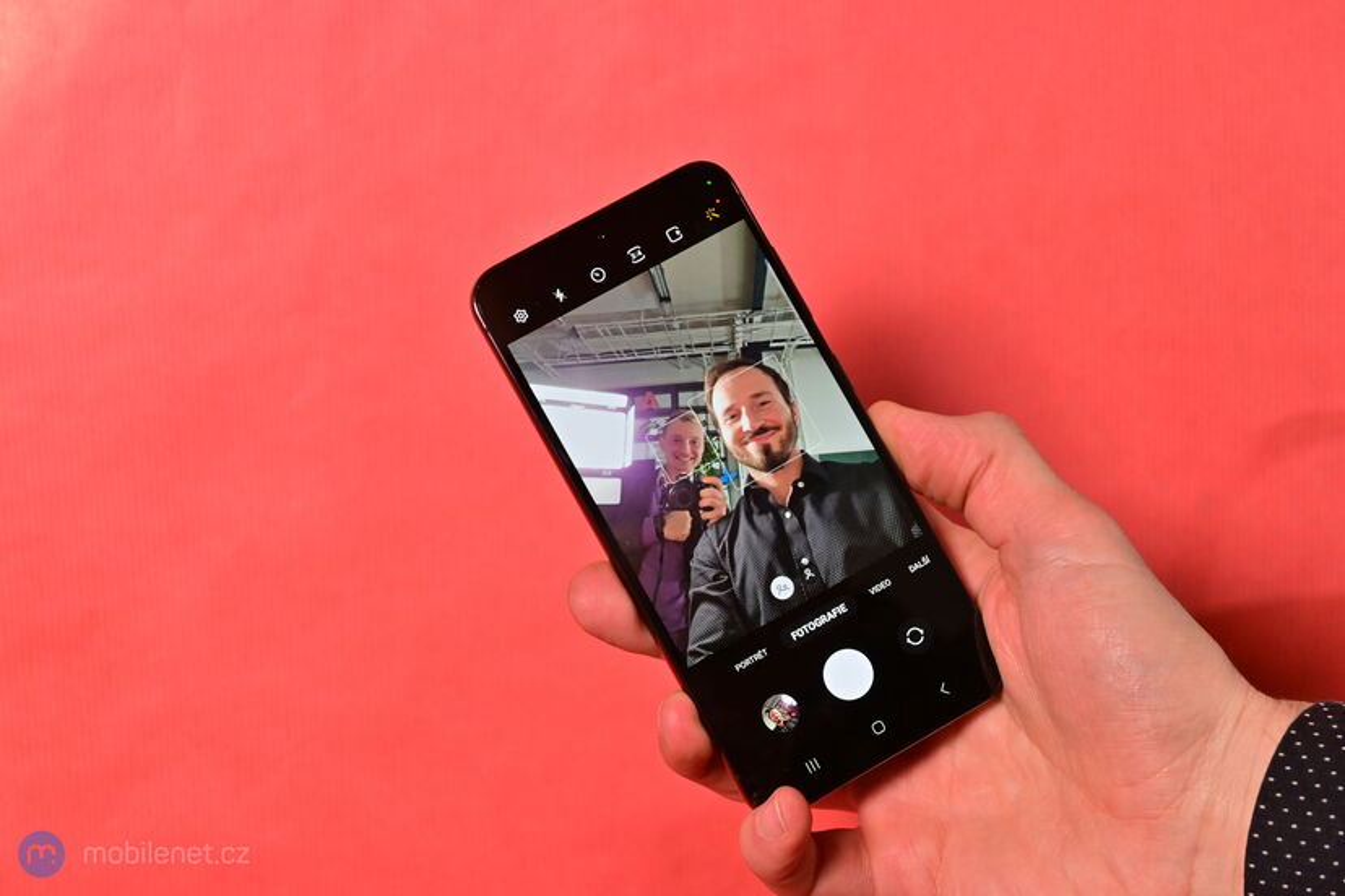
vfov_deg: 18.2
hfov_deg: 27.0
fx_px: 2802
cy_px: 448
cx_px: 672
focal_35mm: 75
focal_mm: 50
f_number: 6.3
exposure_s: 1/80
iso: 450
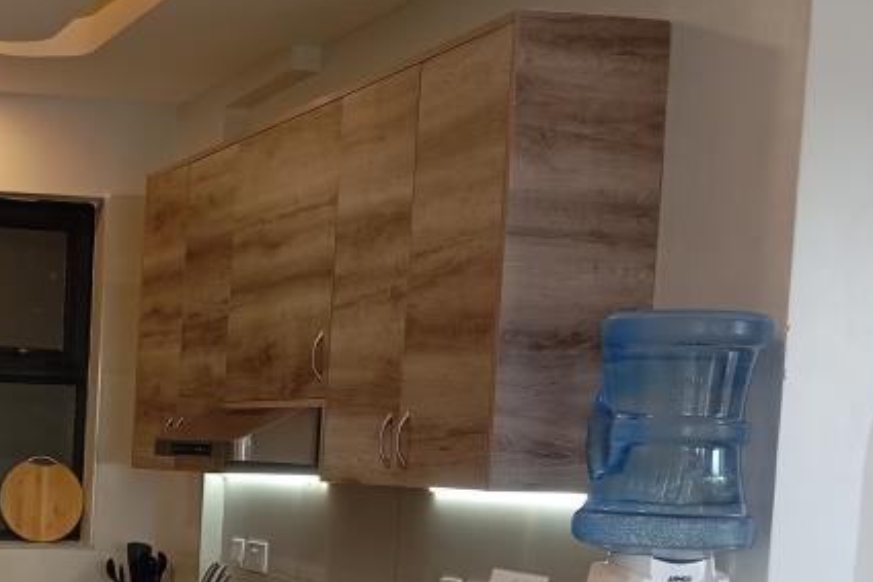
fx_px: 1697
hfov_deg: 26.5
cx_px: -90
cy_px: 615
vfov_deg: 18.8
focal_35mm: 70
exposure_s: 1/100
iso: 505
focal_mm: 4.22
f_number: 1.8
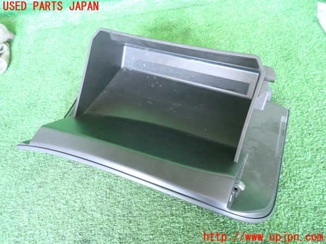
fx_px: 235
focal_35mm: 25
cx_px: 163
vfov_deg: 54.9
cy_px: 122
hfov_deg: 69.4
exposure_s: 1/20
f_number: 2
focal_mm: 4.5
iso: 800
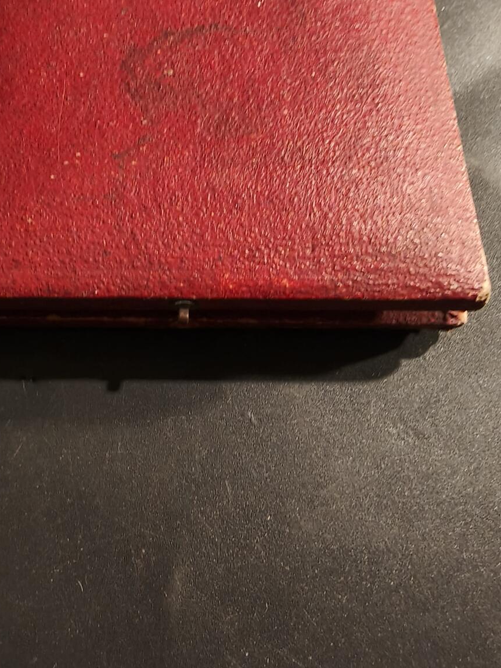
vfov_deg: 50.6
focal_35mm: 36
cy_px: 234
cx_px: 188
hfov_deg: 39.4
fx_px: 694
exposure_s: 1/75.3
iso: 200
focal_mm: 2.32
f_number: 2
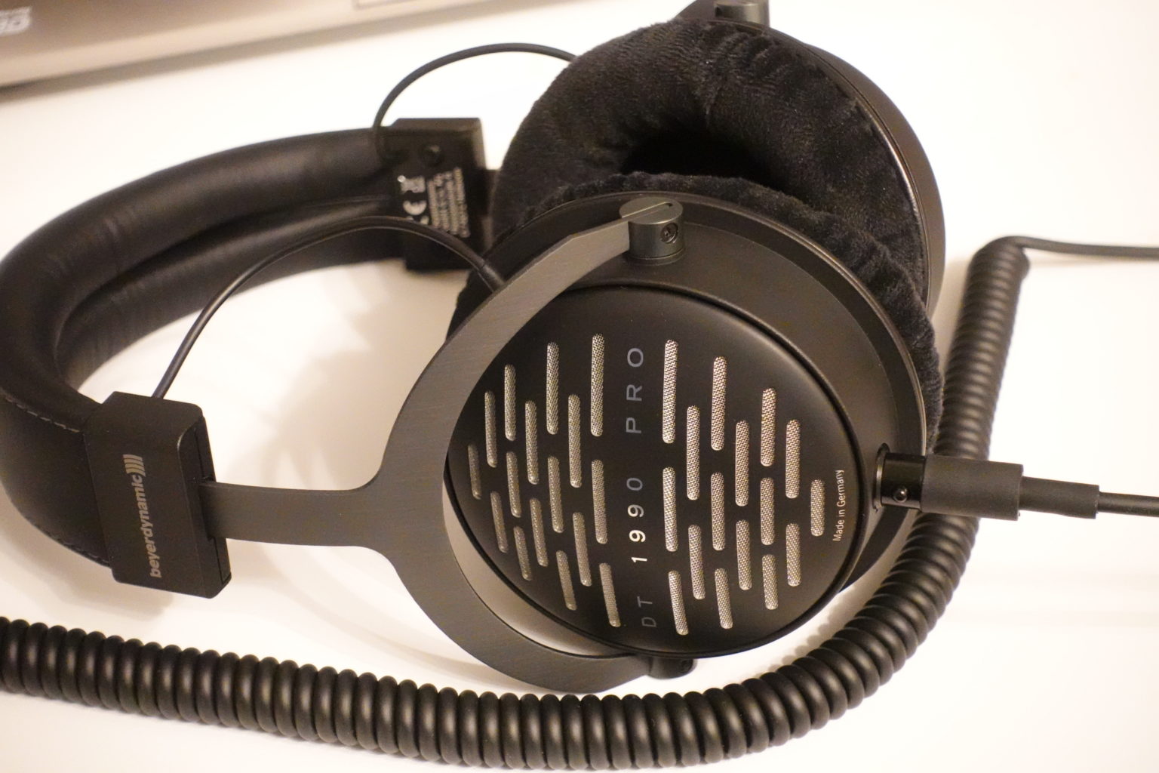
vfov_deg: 19.5
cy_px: 386
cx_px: 580
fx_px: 2253
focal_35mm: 70
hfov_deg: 28.8
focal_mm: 25.53
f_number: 4
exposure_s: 1/40
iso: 6400
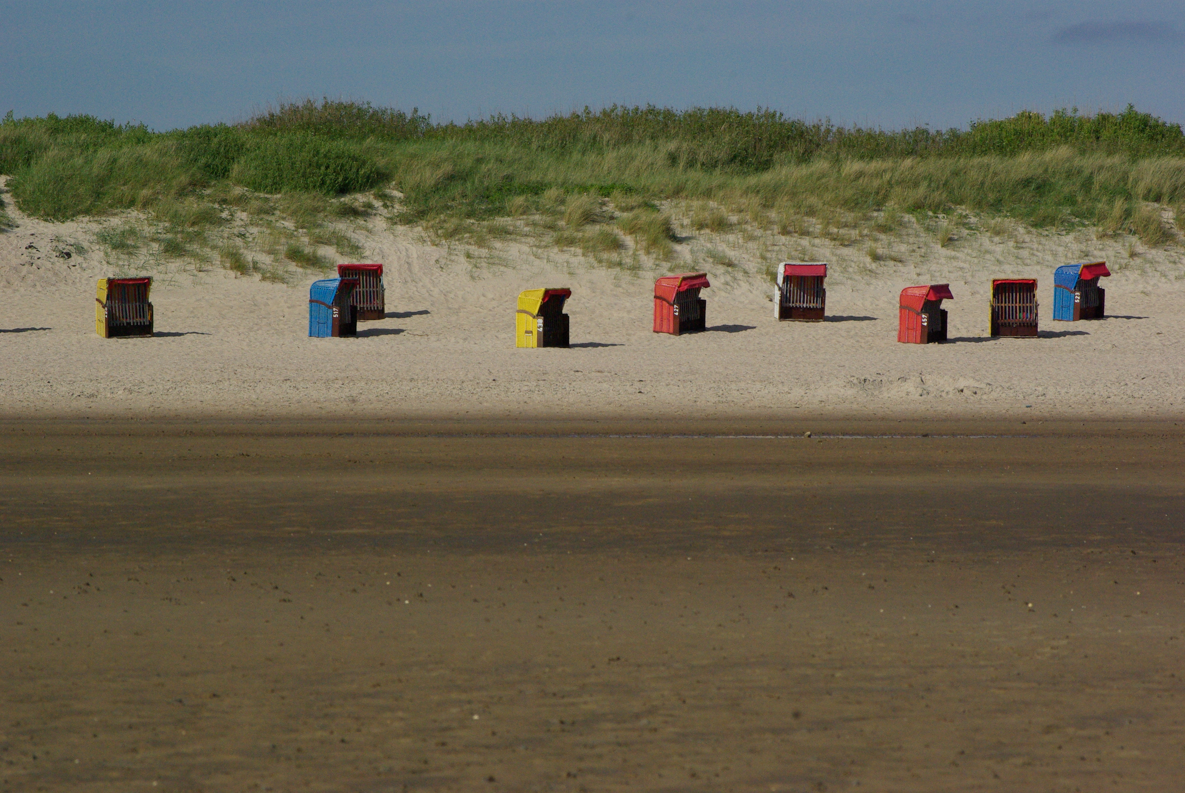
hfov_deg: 8.6
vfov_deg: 5.7
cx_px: 592
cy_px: 396
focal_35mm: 240
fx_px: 7909
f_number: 13
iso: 800
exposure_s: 1/2000
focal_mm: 160
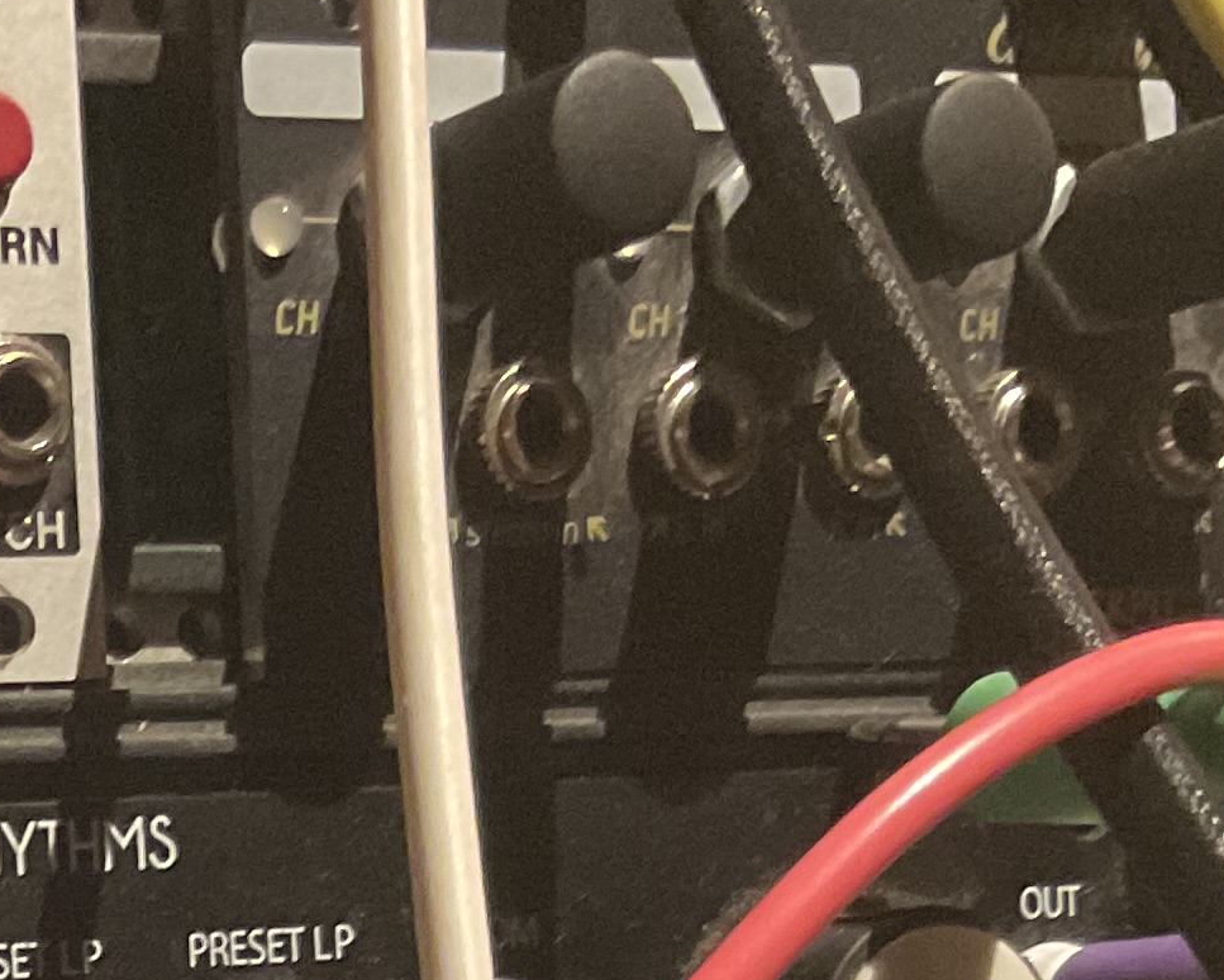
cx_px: -563
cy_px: 1798
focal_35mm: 118
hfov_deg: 15.2
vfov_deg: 12.0
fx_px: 4275
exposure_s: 1/25
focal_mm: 3
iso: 400
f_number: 1.8
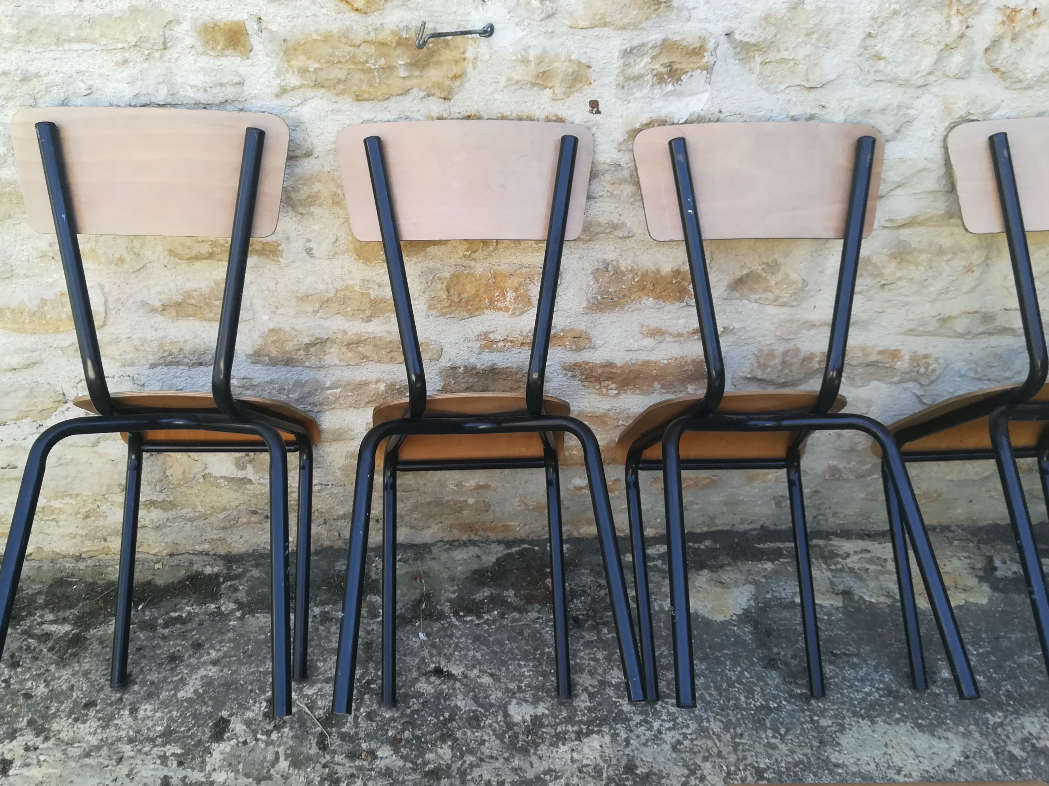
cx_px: 504
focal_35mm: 28
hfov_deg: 63.4
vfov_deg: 49.7
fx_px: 848
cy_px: 392
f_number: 2.2
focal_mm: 3.83
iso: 64
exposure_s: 1/100
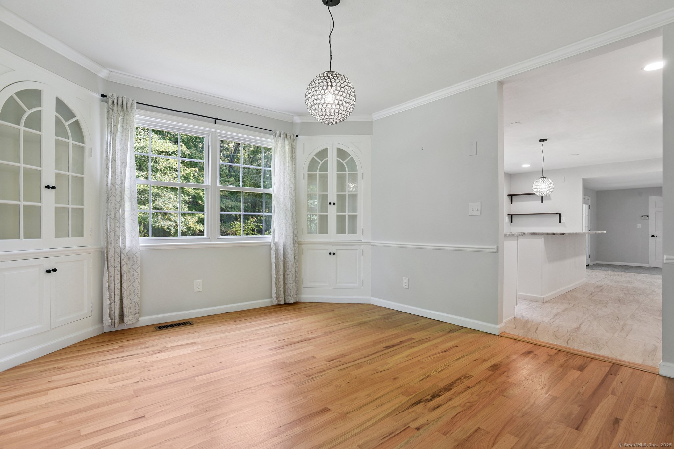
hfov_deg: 93.3
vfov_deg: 70.4
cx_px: 337
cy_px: 224
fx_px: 318
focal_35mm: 17
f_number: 11
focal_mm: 17
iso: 400
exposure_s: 1/10
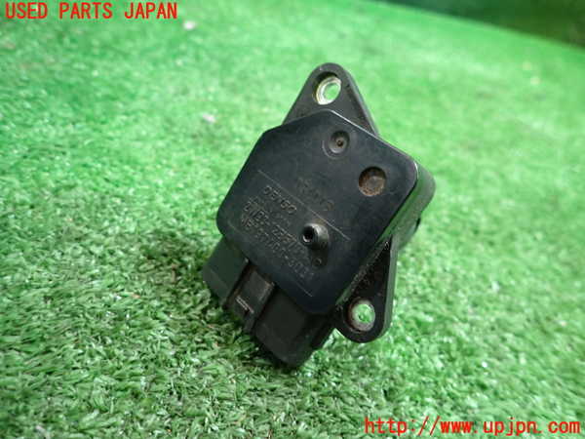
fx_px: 422
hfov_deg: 69.4
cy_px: 220
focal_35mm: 25
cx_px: 292
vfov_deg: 54.9
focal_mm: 4.5
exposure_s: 1/30
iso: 640
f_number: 2
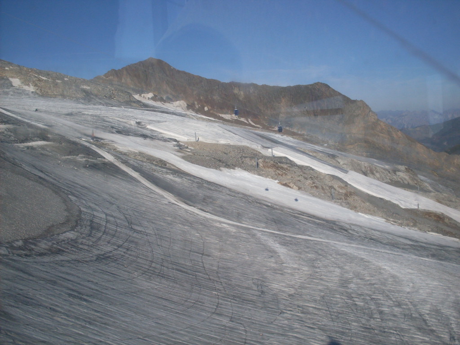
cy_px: 172
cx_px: 230
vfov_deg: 37.7
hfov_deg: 49.0
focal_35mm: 38
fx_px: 505
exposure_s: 1/250
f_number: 8.4
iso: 80
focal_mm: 6.3
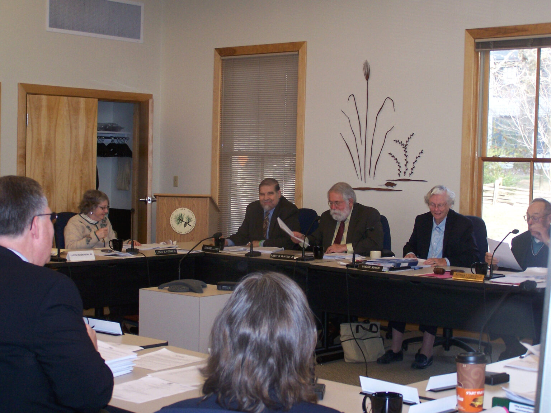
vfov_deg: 21.9
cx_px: 276
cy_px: 206
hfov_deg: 29.0
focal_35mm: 67
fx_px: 1066
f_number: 3.2
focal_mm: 11.1
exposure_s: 1/60
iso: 140
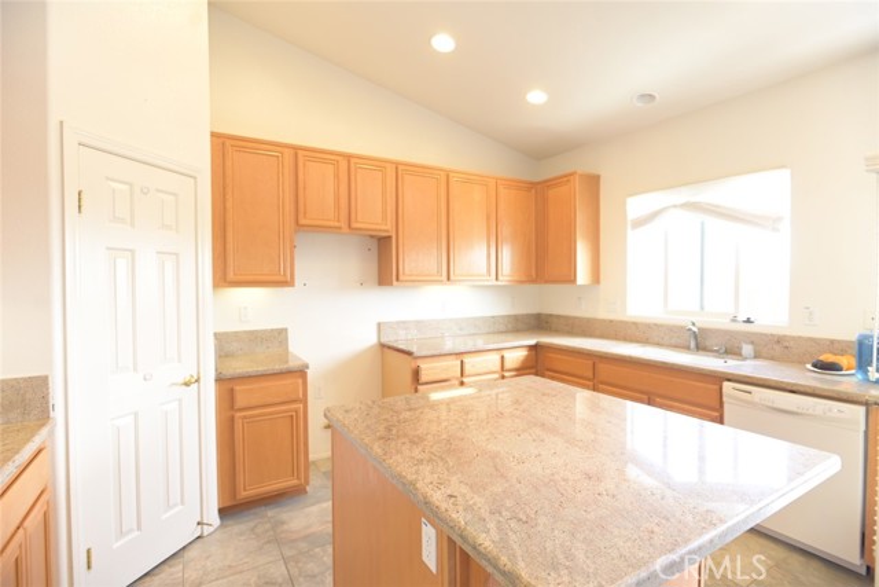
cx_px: 440
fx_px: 415
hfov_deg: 93.3
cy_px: 294
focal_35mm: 17
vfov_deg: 70.5
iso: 1000
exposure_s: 1/80
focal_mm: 17
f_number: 4.5
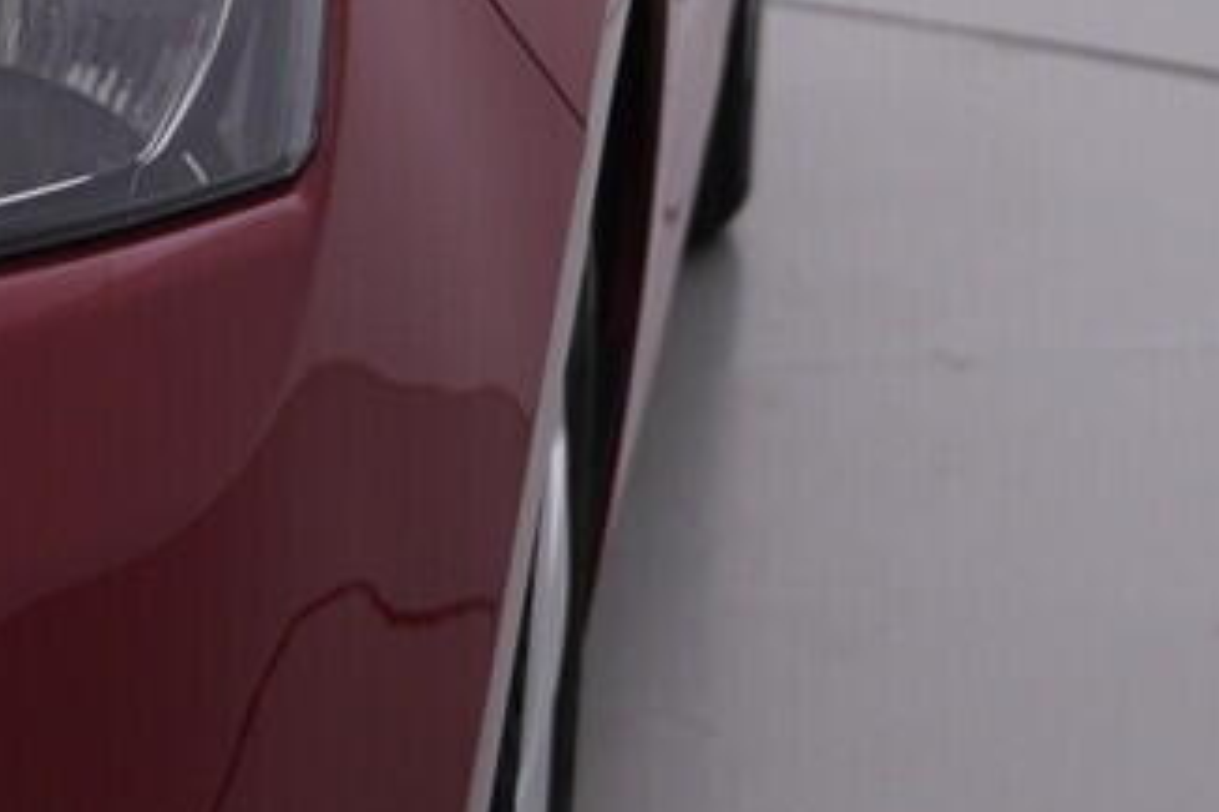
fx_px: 5381
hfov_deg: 12.9
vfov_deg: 8.6
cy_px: 138
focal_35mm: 159
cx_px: 396
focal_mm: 24
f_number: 4.5
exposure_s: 1/100
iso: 125
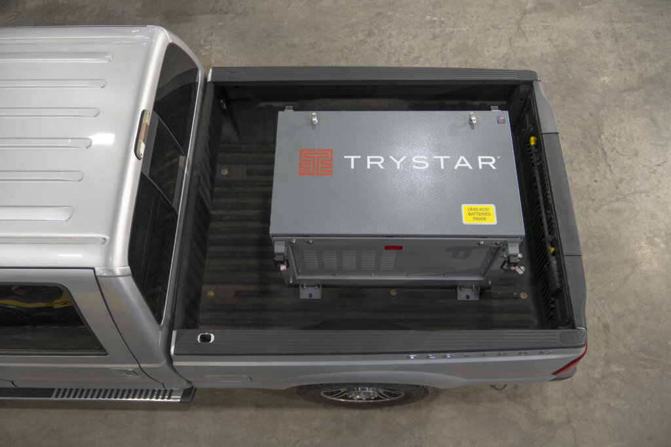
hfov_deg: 60.3
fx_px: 578
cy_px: 224
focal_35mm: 31
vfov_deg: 42.3
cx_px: 336
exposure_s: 1/60
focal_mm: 31
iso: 500
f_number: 2.8
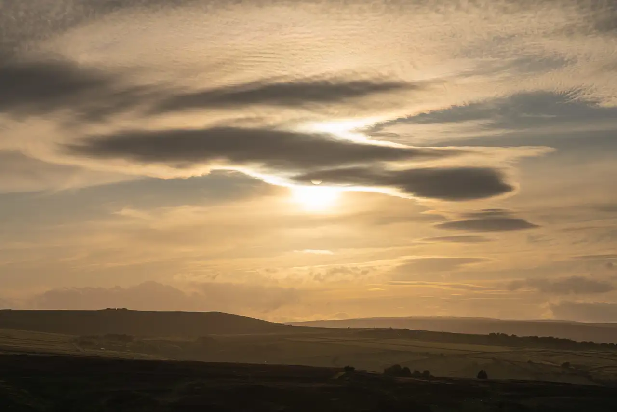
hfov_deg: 28.8
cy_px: 206
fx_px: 1200
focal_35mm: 70
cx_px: 308
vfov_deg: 19.5
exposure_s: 1/640
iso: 100
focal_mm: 70
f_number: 13
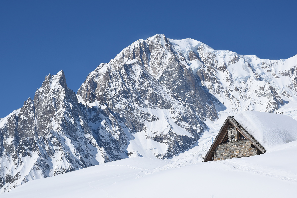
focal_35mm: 84
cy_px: 99
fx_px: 693
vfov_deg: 16.3
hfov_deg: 24.2
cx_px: 148
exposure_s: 1/320
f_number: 13
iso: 100
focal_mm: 56
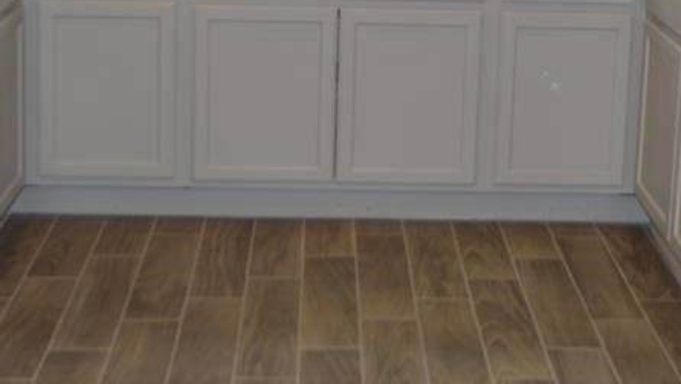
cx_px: 440
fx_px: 1300
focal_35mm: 72
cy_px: -99
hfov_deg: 29.2
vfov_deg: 16.0
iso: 100
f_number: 3.8
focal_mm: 20
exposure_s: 1/60
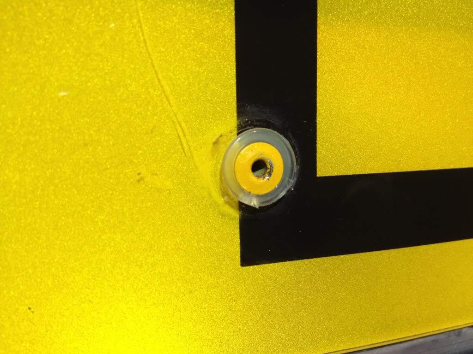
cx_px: 236
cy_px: 177
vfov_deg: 40.7
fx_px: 478
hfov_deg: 52.6
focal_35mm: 35
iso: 64
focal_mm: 4.3
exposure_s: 1/40
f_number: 2.4
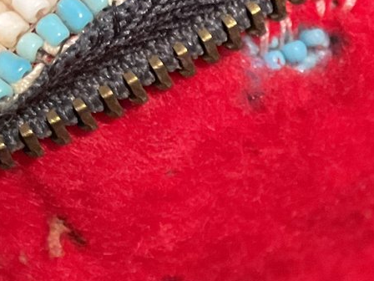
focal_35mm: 98
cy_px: 467
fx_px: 1059
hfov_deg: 18.3
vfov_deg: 13.8
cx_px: 522
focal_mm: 3
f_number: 1.8
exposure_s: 1/24
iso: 500
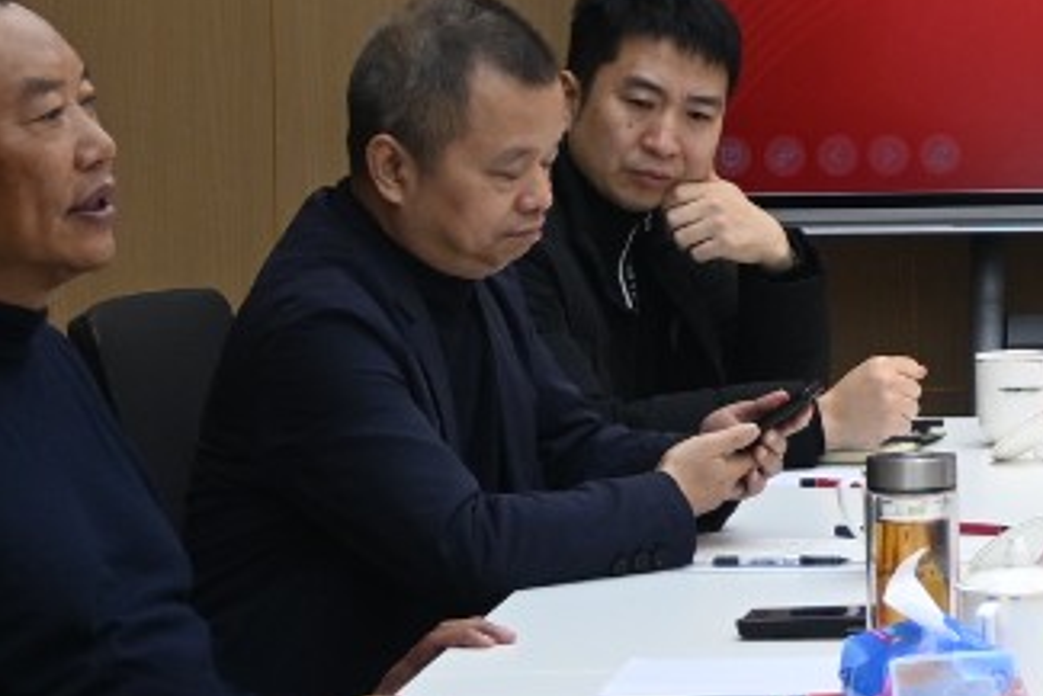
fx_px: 5672
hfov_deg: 10.2
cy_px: -61
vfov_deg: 7.0
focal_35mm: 196
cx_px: 1431
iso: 360
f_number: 4.5
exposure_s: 1/160
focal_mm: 26.5
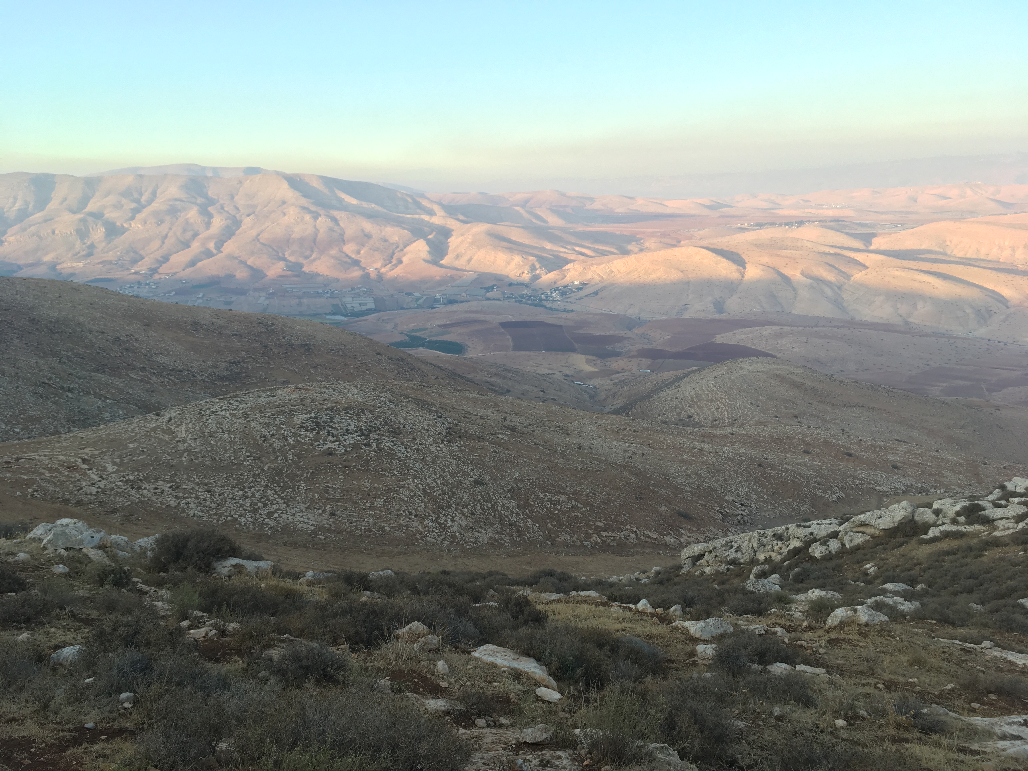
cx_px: 514
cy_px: 386
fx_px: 861
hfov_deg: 61.7
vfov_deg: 48.2
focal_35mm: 29
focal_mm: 4.15
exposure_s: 1/151
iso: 25
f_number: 2.2
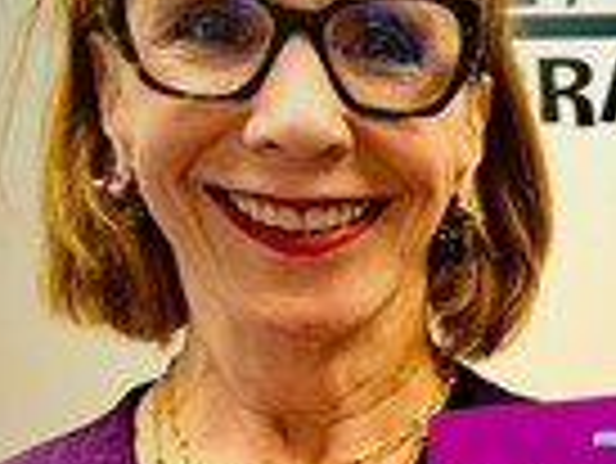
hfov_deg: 23.0
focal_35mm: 76
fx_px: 1354
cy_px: 383
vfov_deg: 19.2
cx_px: 782
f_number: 1.5
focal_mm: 5.7
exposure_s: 1/60
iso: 80
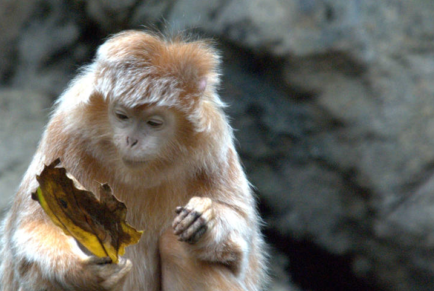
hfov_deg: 3.1
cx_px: 130
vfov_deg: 2.1
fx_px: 8080
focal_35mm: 669
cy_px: 146
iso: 1600
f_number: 6.3
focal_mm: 200
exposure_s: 1/200
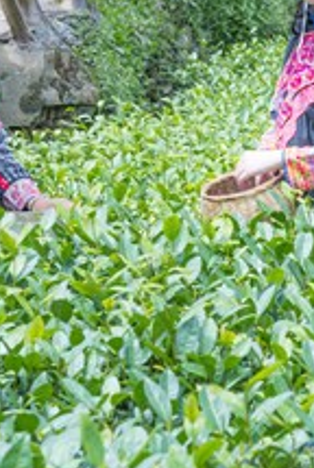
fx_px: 2882
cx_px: 351
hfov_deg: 6.2
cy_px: 193
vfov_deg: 9.3
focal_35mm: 221
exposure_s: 1/100
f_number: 6.3
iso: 64
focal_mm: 56
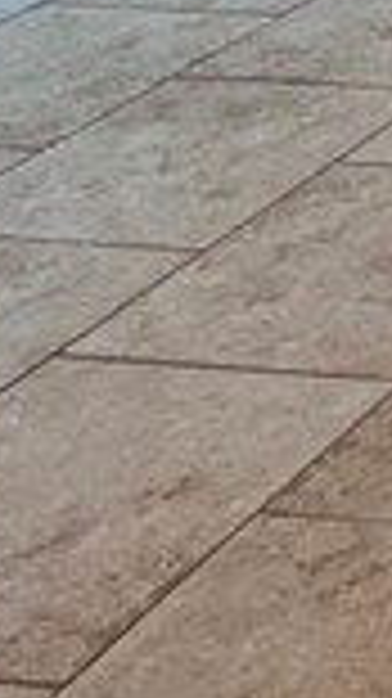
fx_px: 1869
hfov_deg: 8.0
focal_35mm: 101
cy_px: -721
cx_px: 1518
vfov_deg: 16.1
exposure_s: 1/120
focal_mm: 2.22
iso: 250
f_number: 2.2
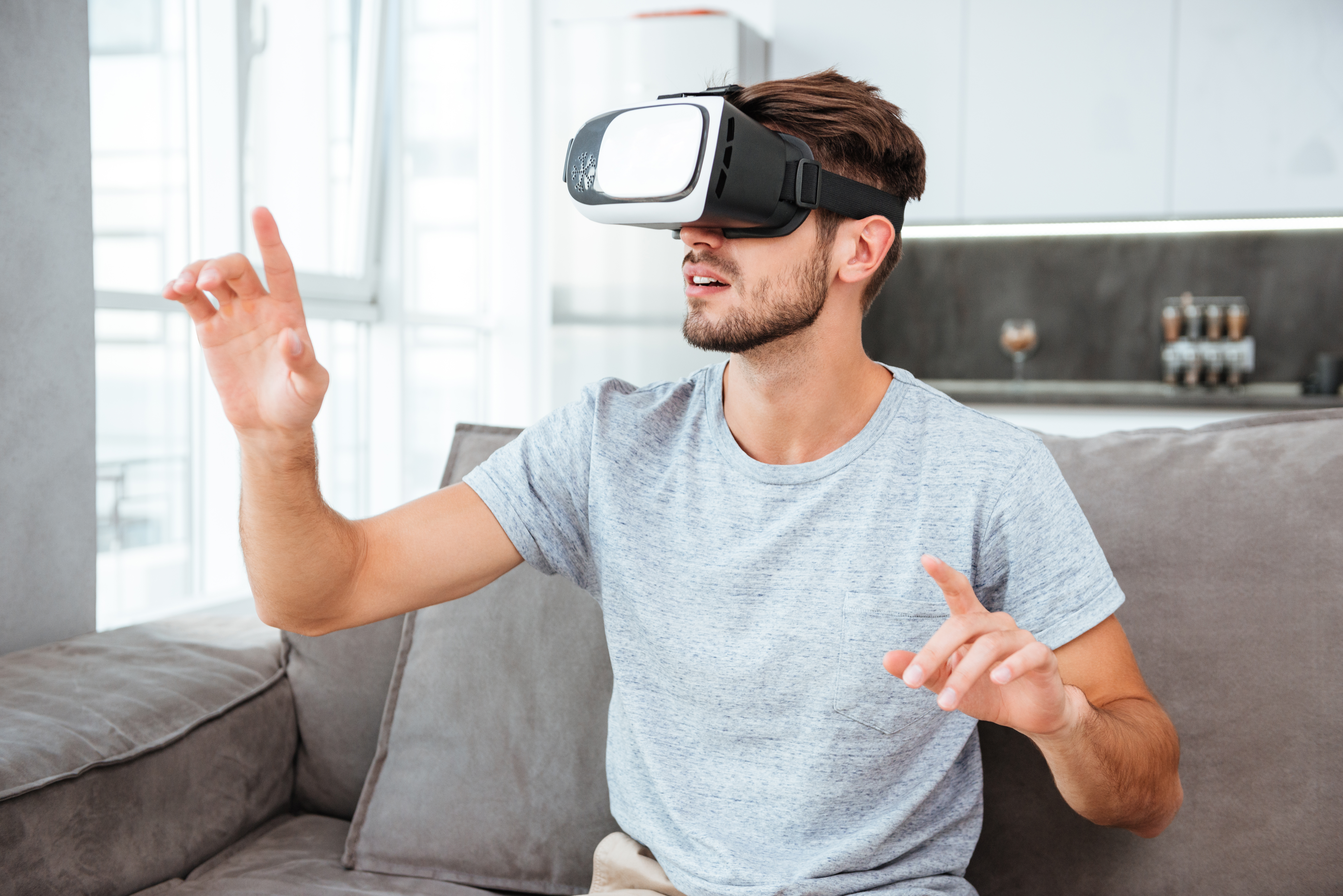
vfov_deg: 28.1
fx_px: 1791
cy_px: 448
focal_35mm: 48
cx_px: 672
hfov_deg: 41.1
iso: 400
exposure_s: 1/125
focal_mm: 48
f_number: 3.2
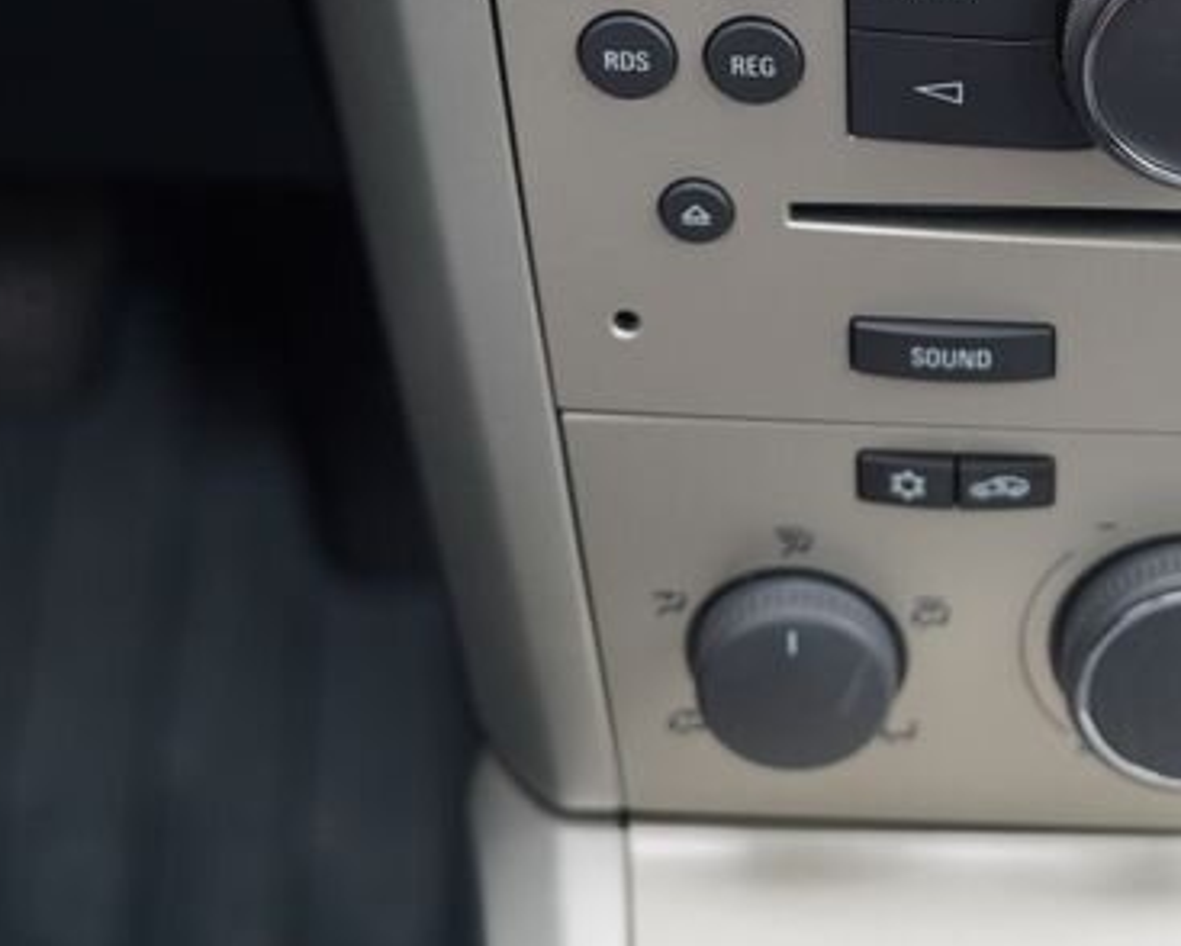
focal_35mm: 110
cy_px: -108
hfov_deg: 17.1
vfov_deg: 13.7
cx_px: 1184
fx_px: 3847
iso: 160
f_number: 2.8
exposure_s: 1/50
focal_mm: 42
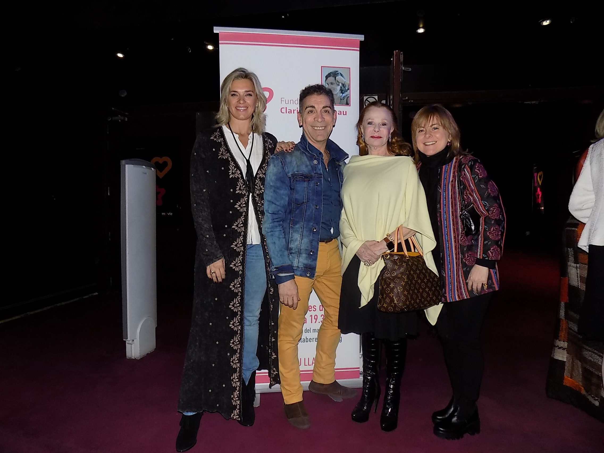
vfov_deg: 58.9
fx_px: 401
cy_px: 226
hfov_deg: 73.9
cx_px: 302
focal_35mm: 23
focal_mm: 4
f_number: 3.1
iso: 200
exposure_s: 1/30
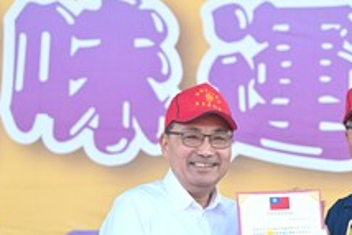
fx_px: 2740
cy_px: 193
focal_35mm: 280
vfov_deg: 4.9
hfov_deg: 7.3
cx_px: 285
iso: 640
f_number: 7.1
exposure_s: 1/250
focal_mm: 150
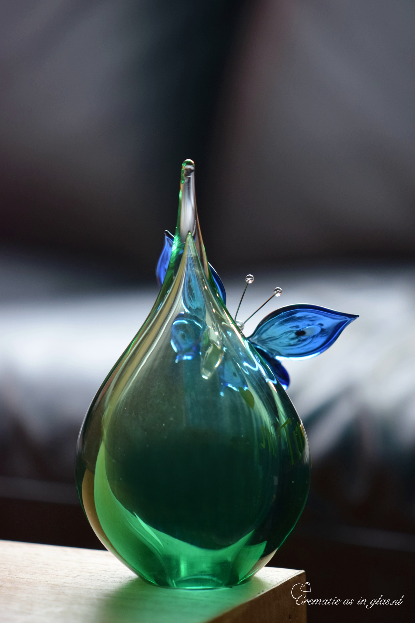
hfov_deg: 10.8
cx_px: 208
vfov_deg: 16.1
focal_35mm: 128
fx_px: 2205
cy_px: 312
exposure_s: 1/60
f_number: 3.5
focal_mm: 85
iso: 800
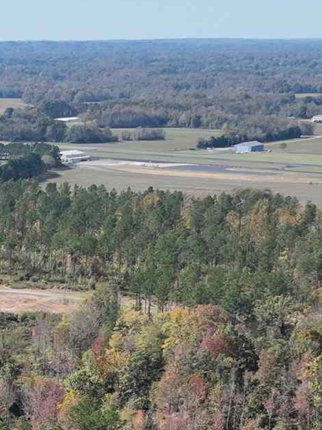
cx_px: -227
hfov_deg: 11.7
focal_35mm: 118
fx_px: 1465
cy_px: 545
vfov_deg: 15.9
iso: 200
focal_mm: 12.29
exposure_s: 1/2000
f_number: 2.8
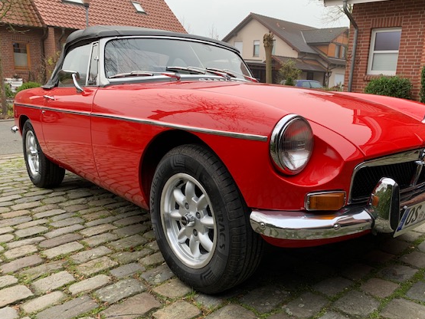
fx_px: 368
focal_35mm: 30
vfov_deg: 46.8
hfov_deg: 59.7
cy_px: 169
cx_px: 243
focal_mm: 4.25
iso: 40
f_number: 1.8
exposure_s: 1/121
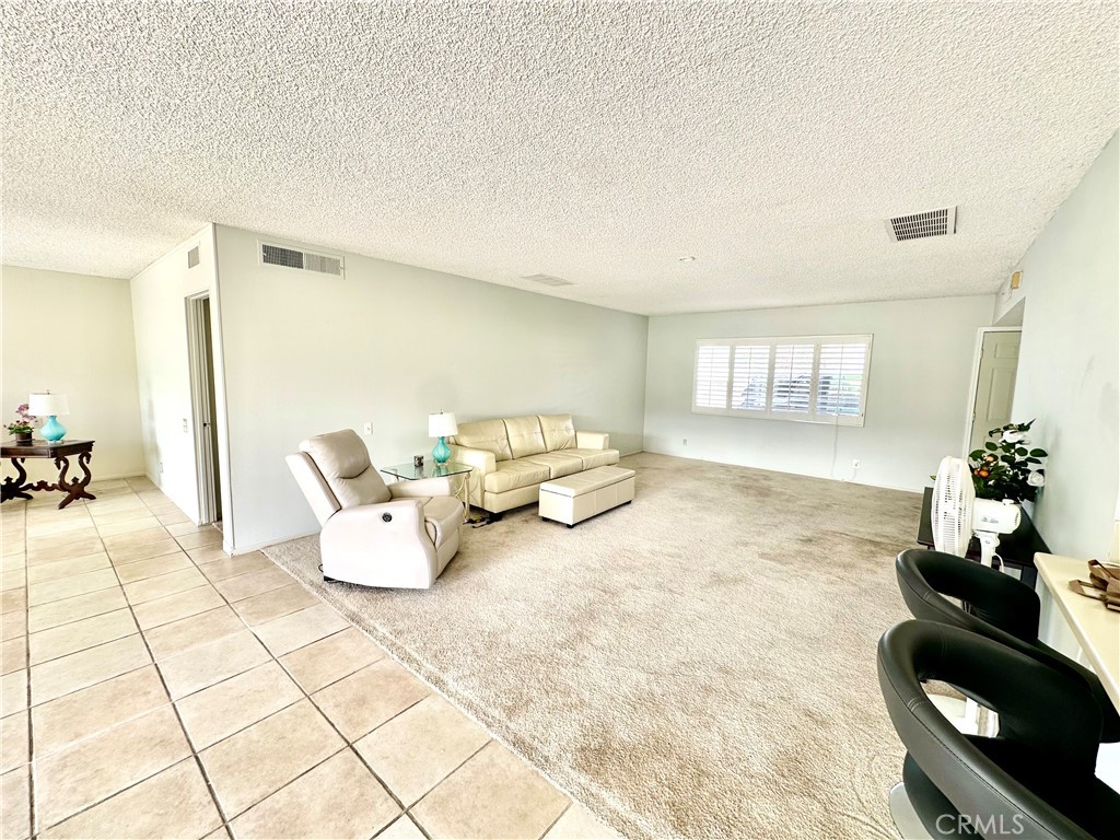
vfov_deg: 85.7
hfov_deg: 102.1
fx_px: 453
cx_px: 560
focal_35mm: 14
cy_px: 420
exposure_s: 1/99
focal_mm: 2.22
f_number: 2.2
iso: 64
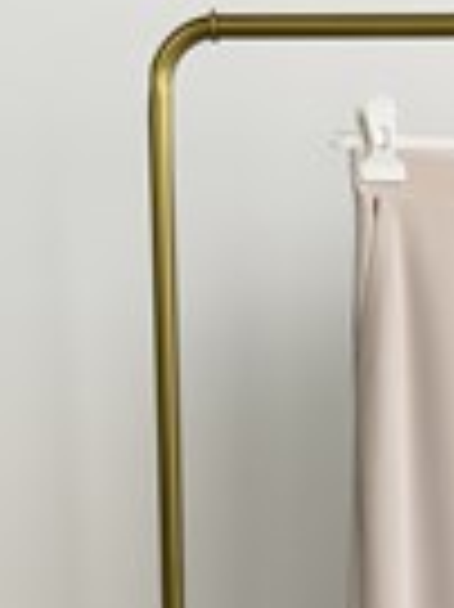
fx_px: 2575
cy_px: 705
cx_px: 607
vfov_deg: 13.1
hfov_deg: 9.9
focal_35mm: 147
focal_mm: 6.76
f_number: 1.78
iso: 64
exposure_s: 1/361
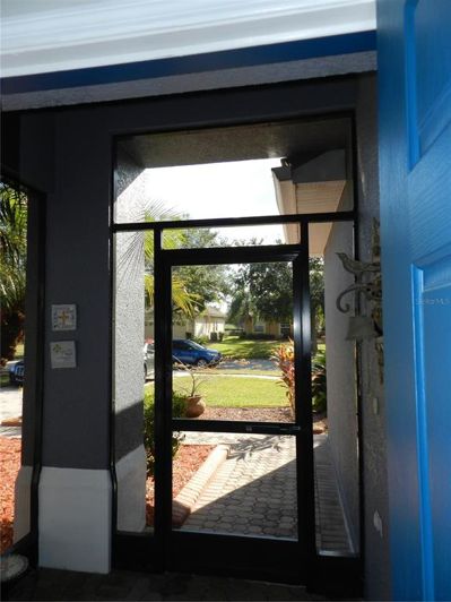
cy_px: 301
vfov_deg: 73.9
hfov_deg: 58.9
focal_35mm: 23
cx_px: 226
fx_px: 400
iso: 160
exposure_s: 1/400
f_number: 3.4
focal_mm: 4
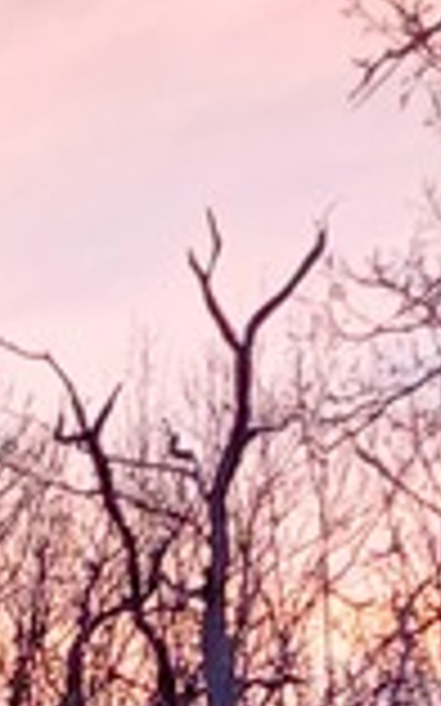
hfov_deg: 5.6
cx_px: -670
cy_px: 1533
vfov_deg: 8.7
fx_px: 4311
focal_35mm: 224
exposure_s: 1/120
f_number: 1.8
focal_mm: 6.4
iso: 320
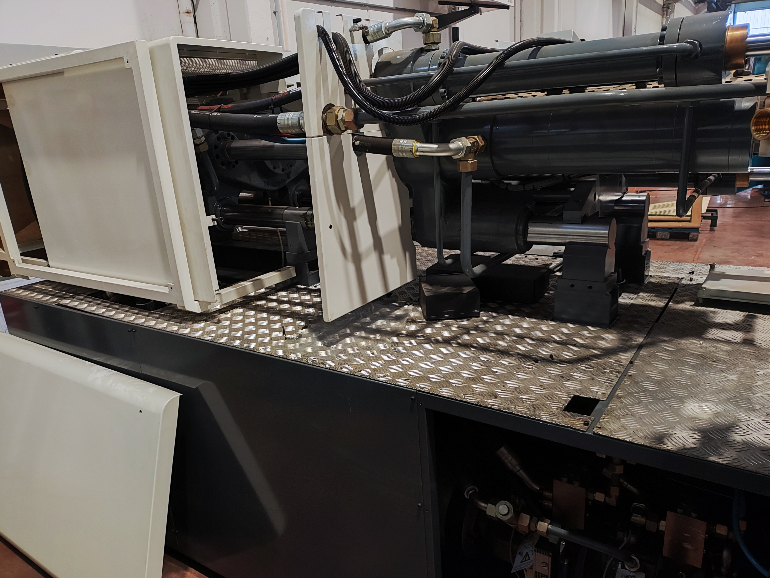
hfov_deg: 69.4
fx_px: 556
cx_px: 385
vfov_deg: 54.9
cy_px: 289
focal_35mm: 25
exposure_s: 1/33
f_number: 1.79
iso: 706
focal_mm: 4.71
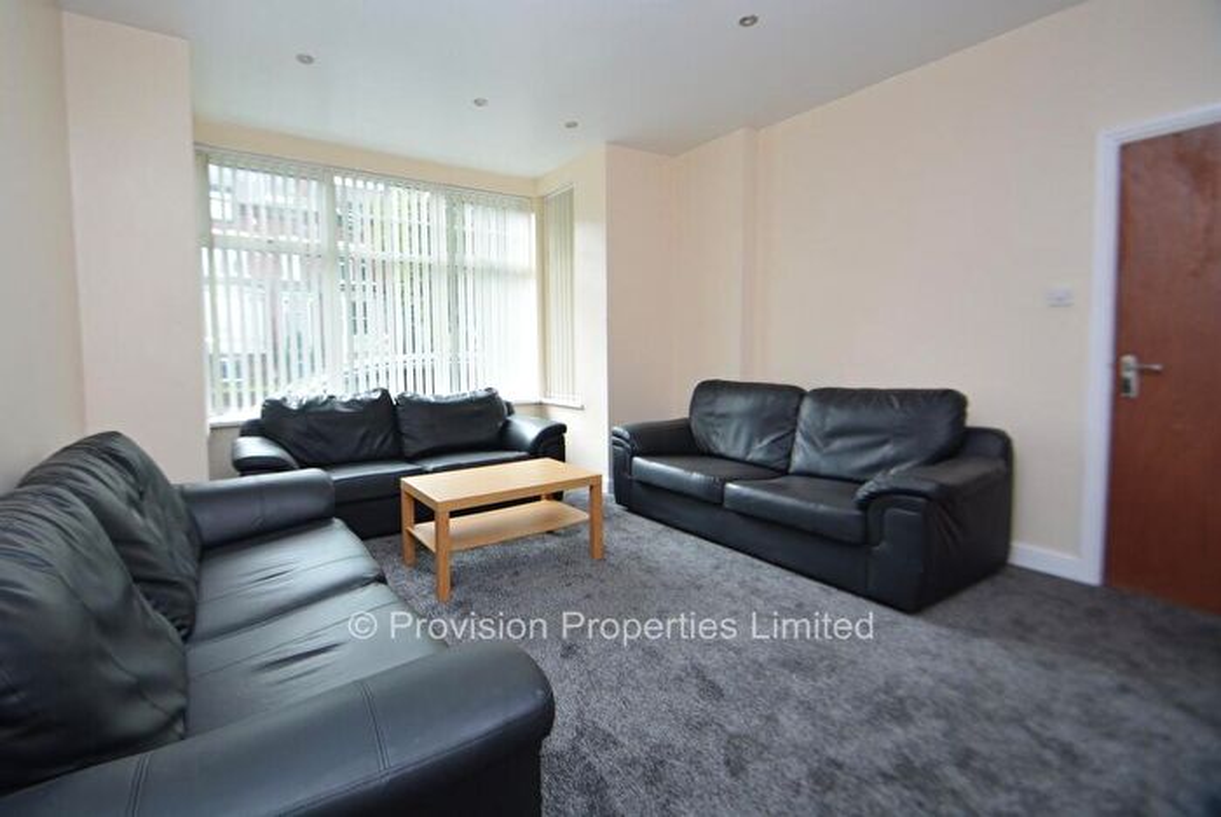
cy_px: 408
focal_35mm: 15
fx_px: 509
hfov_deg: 100.3
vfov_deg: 77.4
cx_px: 610
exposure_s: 1/90
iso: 400
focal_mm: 10
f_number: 4.8
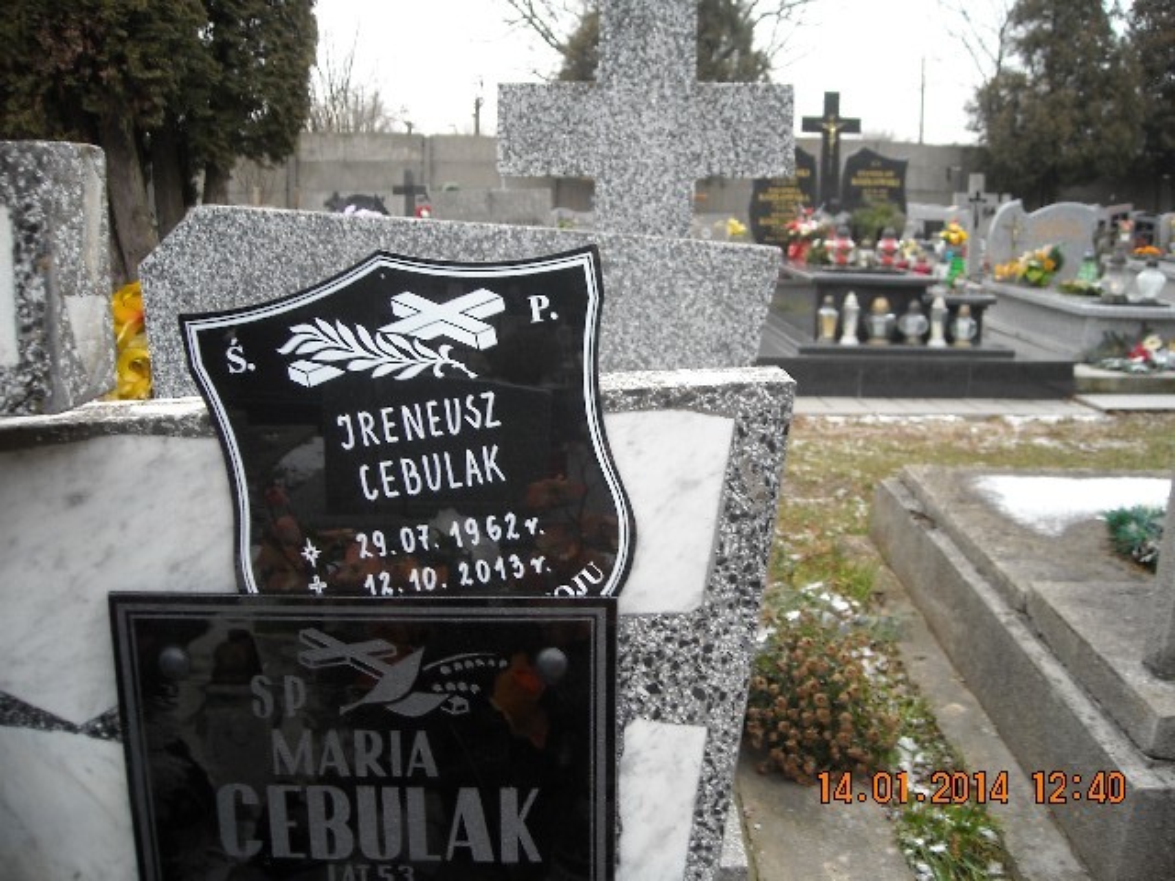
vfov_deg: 40.7
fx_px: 1188
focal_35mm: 35
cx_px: 588
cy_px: 440
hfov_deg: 52.6
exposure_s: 1/105
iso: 64
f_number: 2.8
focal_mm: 5.7
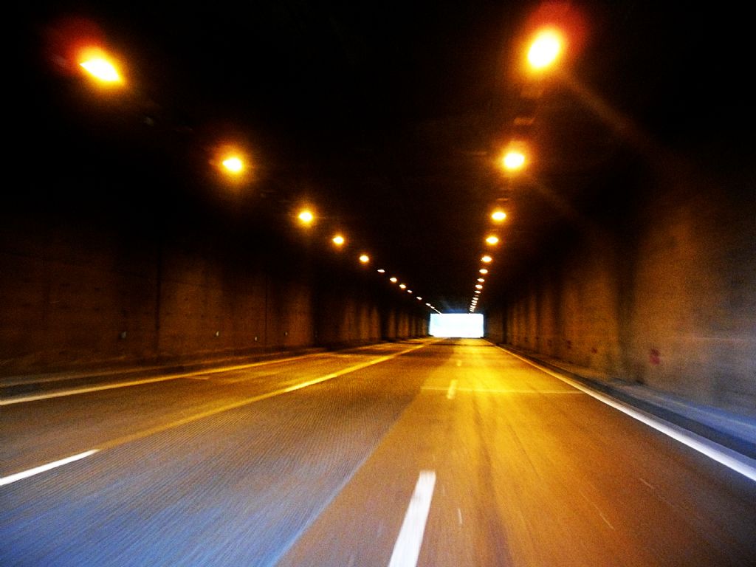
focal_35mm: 34
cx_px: 378
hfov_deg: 54.0
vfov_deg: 41.8
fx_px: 743
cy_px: 284
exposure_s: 1/58
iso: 800
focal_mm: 6
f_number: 2.8
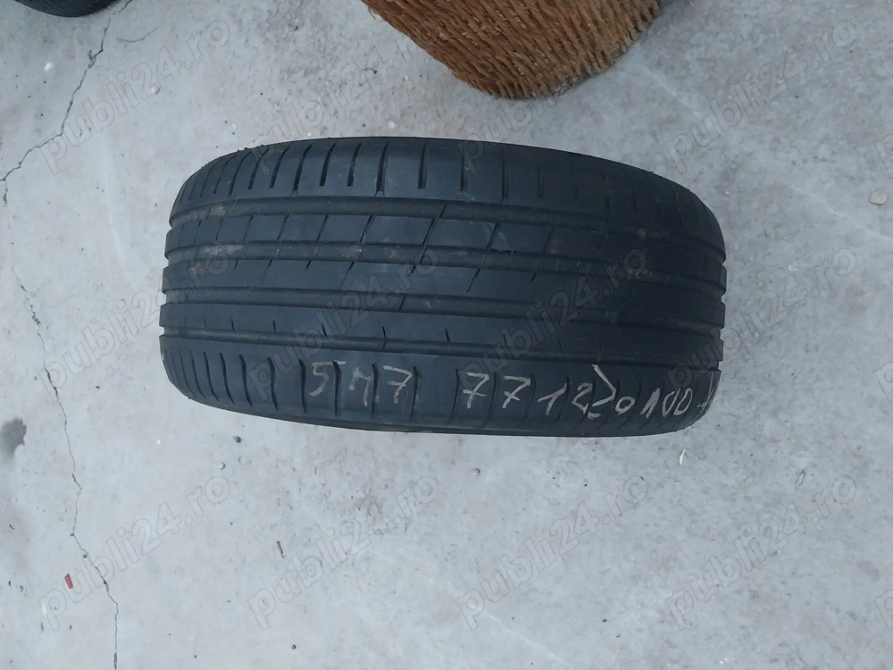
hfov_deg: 67.3
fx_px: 671
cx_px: 446
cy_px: 335
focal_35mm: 26
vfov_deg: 53.1
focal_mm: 4
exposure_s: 1/25
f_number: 1.8
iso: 500
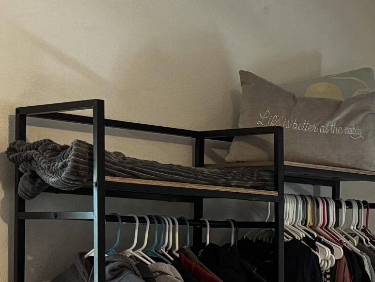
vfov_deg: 15.5
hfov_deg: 17.5
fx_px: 1008
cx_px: 655
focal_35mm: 93
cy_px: 301
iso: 400
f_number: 1.78
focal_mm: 6.76
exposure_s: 1/60
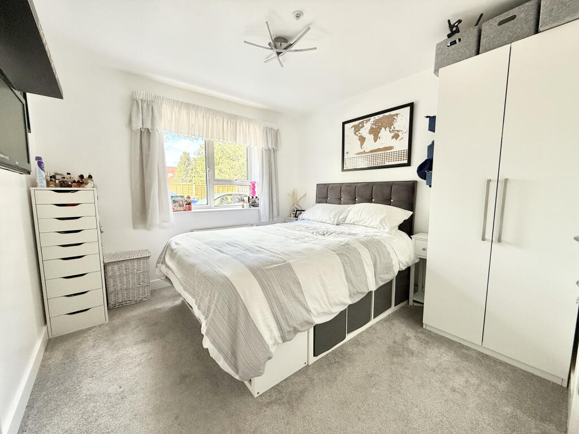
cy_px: 217
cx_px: 290
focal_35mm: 14
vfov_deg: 85.7
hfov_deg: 102.1
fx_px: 234
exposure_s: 1/99
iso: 64
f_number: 2.2
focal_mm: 2.22
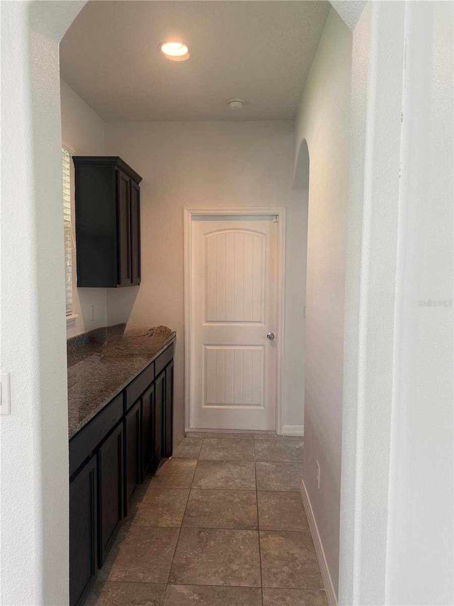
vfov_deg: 71.6
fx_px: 420
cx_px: 227
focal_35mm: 24
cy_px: 303
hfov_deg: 56.8
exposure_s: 1/60
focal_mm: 6.76
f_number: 1.78
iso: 160
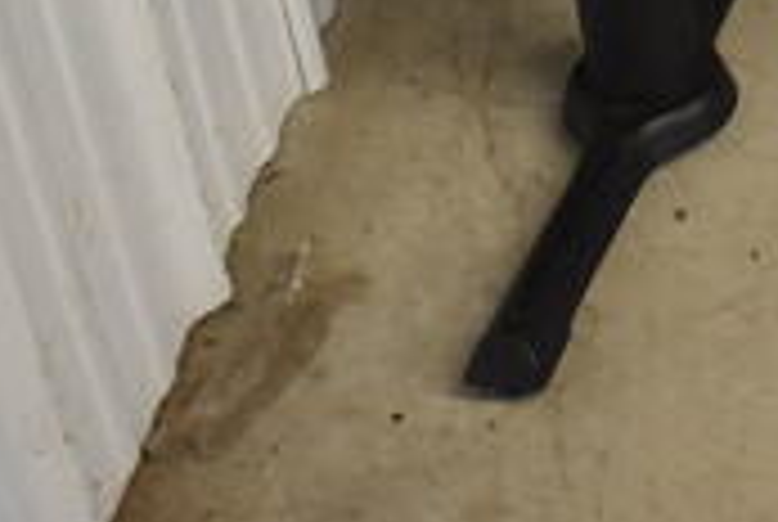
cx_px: 1075
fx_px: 2636
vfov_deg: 10.8
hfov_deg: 15.8
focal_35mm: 122
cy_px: -324
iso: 4000
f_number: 3.8
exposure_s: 1/125
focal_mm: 23
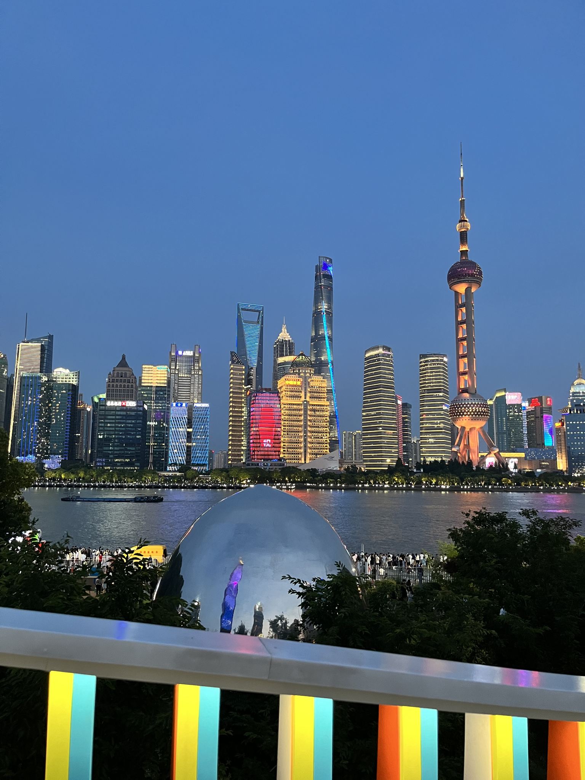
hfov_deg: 53.1
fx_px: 586
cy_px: 390
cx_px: 292
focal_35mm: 26
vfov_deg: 67.3
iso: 400
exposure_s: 1/50
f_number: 1.6
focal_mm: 5.1
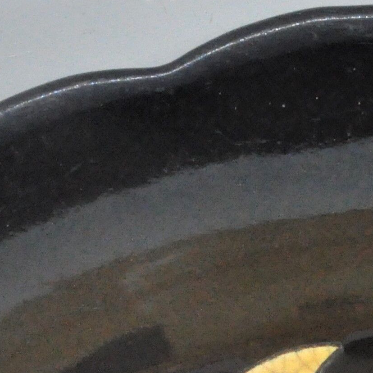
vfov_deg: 5.1
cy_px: 570
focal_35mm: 343
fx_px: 4181
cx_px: 480
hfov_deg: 5.1
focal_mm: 52
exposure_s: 1/400
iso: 3200
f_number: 18
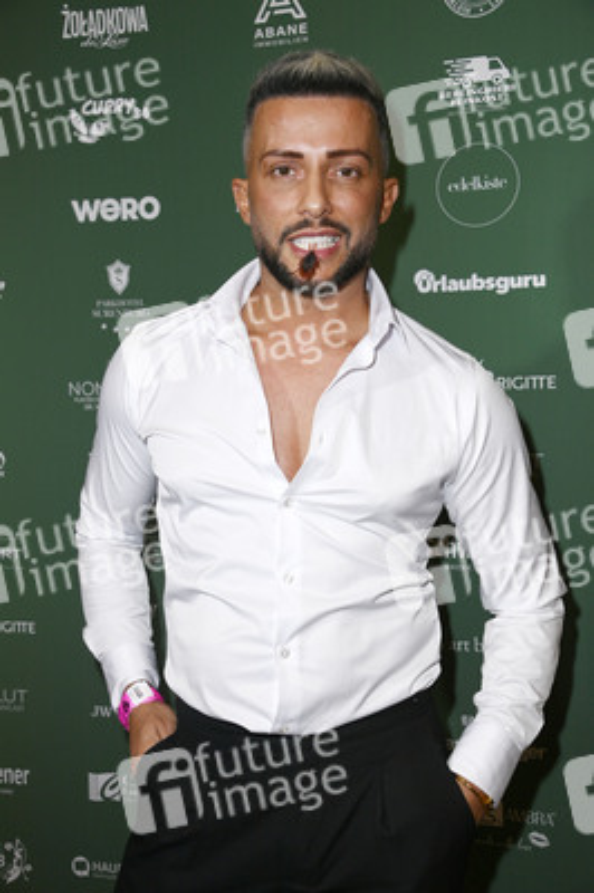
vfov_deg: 41.1
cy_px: 446
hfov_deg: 28.0
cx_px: 297
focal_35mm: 48
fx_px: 1190
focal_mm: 48
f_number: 5.6
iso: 800
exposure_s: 1/200
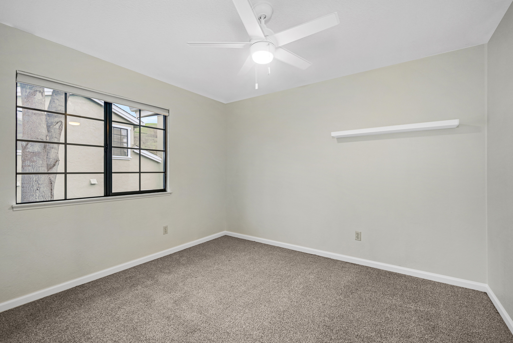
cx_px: 256
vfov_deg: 81.3
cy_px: 172
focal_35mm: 14
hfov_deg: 104.2
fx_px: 200
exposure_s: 1/15
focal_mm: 14
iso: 320
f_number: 9
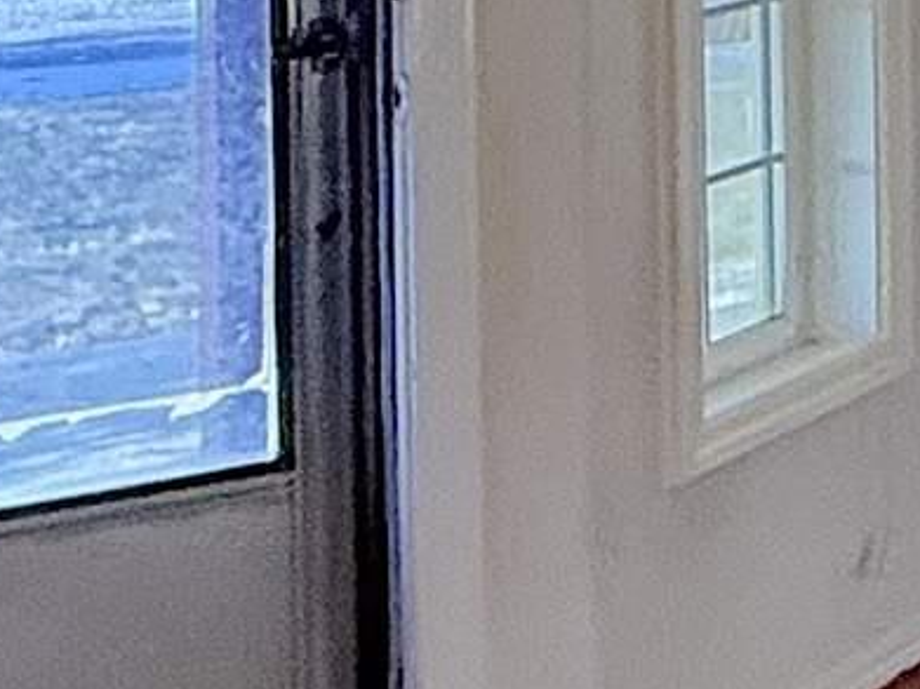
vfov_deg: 12.8
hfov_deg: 9.9
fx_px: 2923
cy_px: -320
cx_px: 3127
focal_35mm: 110
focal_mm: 2.22
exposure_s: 1/120
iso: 200
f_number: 2.2
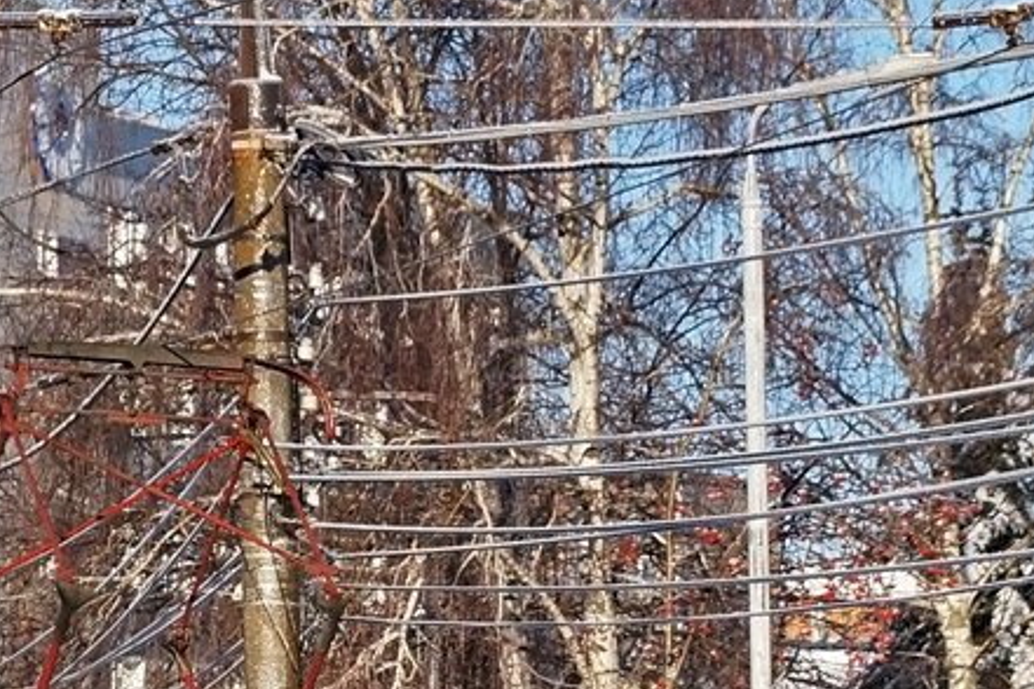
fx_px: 7381
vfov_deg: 5.3
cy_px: 898
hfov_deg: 8.0
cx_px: 483
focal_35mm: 257
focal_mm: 60
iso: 400
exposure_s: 1/2000
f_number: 7.1
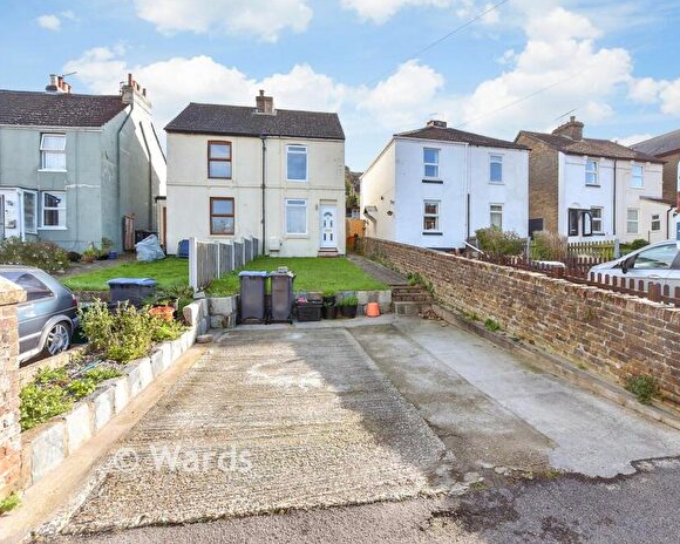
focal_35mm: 17
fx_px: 342
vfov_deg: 77.0
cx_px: 380
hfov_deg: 89.3
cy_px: 271
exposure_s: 1/250
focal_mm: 10
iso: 160
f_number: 6.3
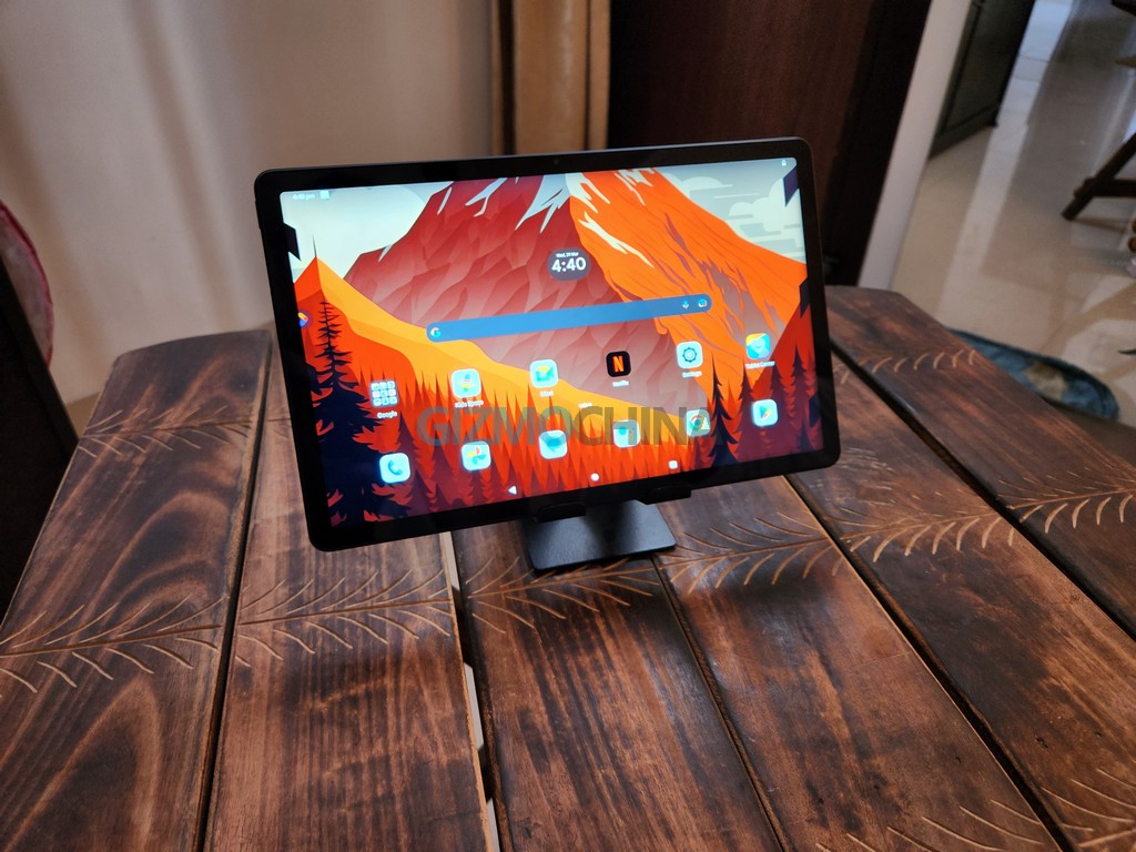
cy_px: 426
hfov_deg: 73.9
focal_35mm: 23
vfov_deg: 58.9
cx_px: 568
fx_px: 755
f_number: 1.8
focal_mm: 5.4
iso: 160
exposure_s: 1/50
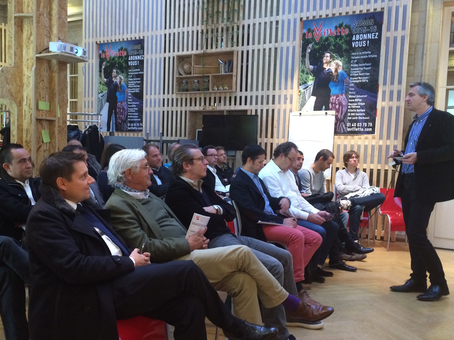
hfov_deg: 55.3
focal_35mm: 33
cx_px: 219
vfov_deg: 42.9
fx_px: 433
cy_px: 186
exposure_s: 1/20
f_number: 2.2
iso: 320
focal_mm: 4.15
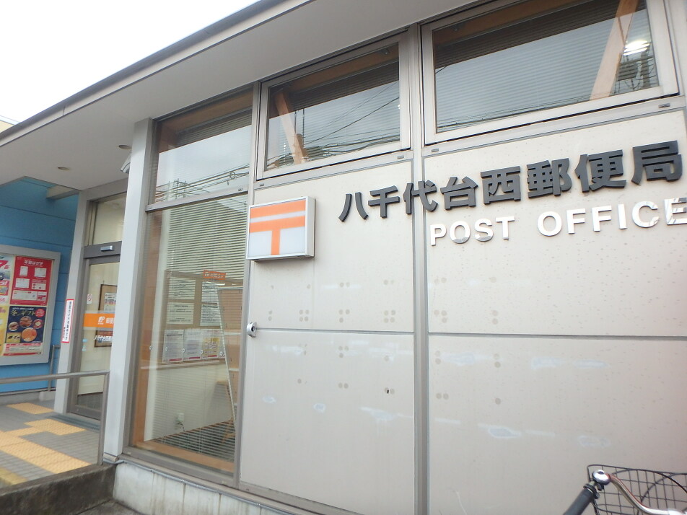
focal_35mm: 21
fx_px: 417
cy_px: 258
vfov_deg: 63.4
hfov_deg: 79.0
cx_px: 344
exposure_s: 1/60
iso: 160
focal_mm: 3.7
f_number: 3.5
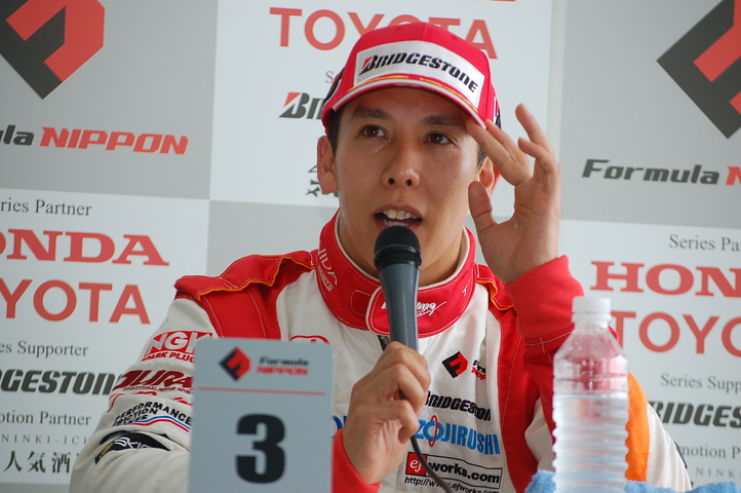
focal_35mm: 158
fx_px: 3239
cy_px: 246
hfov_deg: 13.1
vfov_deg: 8.7
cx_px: 370
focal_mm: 105
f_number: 4.8
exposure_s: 1/90
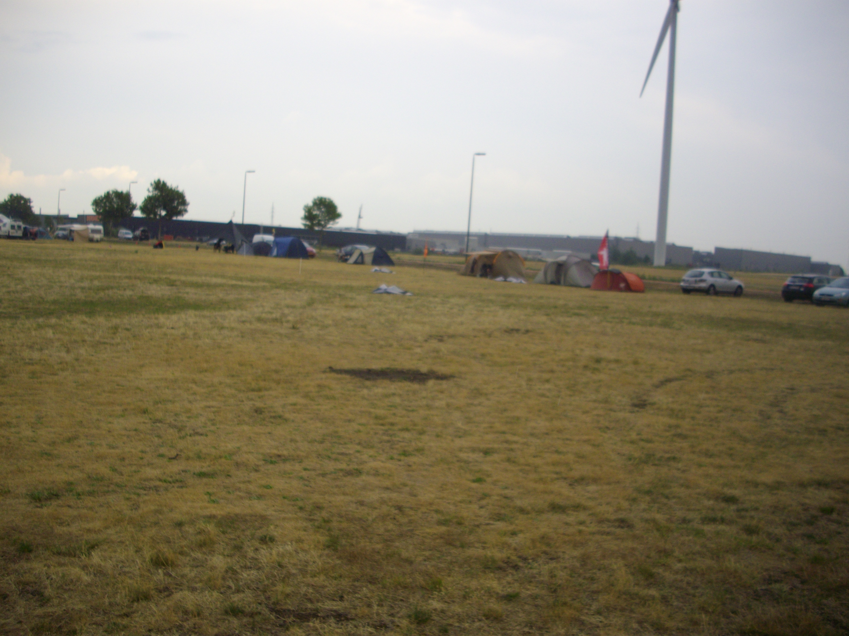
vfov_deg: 38.7
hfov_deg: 50.1
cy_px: 318
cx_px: 424
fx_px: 907
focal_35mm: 37
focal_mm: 6.2
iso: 100
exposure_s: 1/400
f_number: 2.8
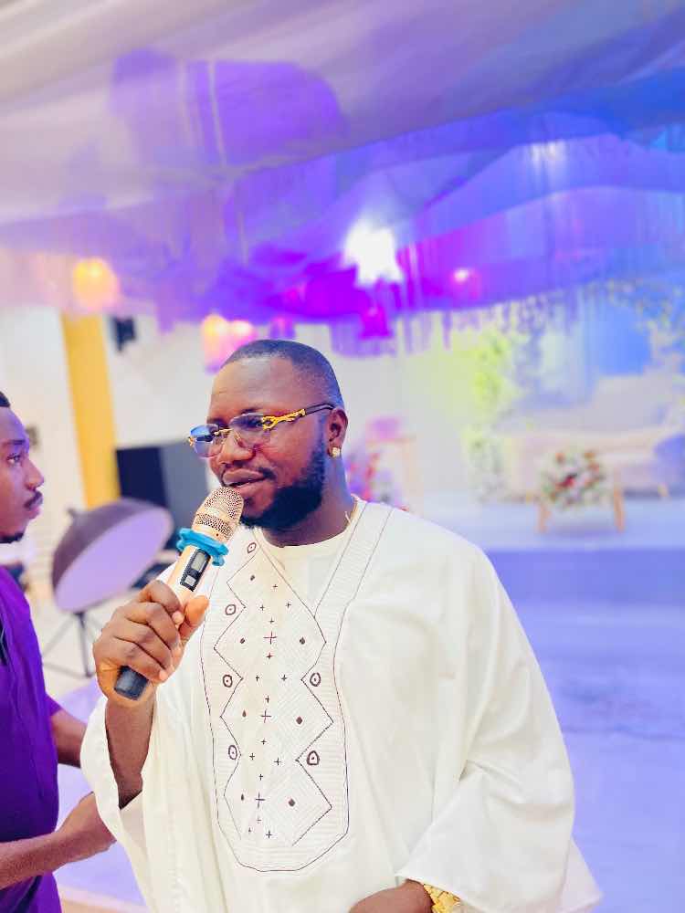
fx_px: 686
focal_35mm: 26
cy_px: 456
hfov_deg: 53.1
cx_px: 342
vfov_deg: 67.3
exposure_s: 1/50
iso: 125
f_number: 1.6
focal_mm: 4.2
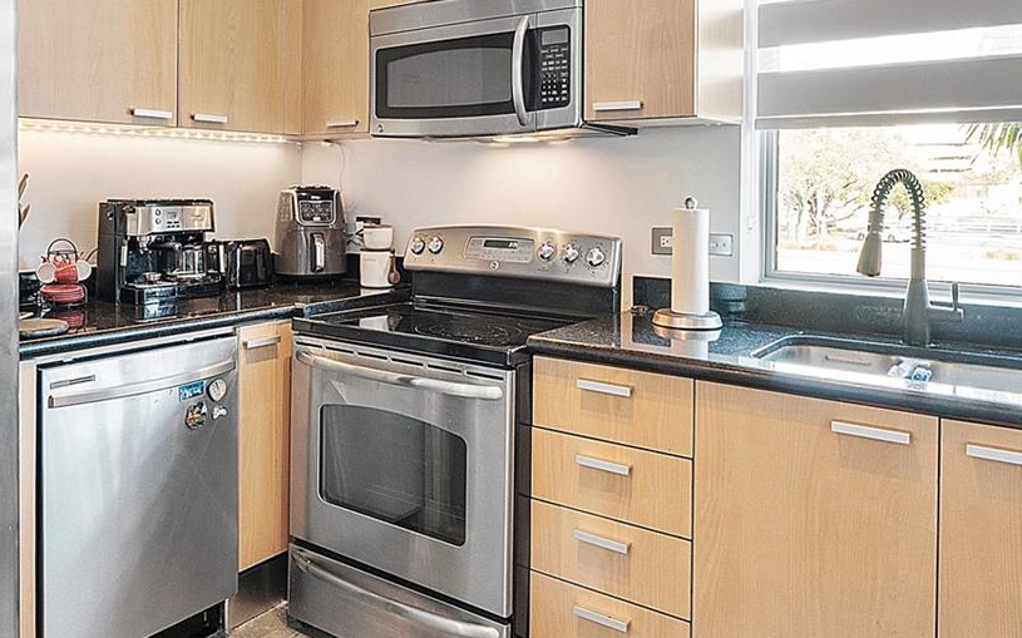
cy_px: 197
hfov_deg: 61.8
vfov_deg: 41.1
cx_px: 366
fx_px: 835
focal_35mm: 30
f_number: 9
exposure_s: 1/2.5
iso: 250
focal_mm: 10
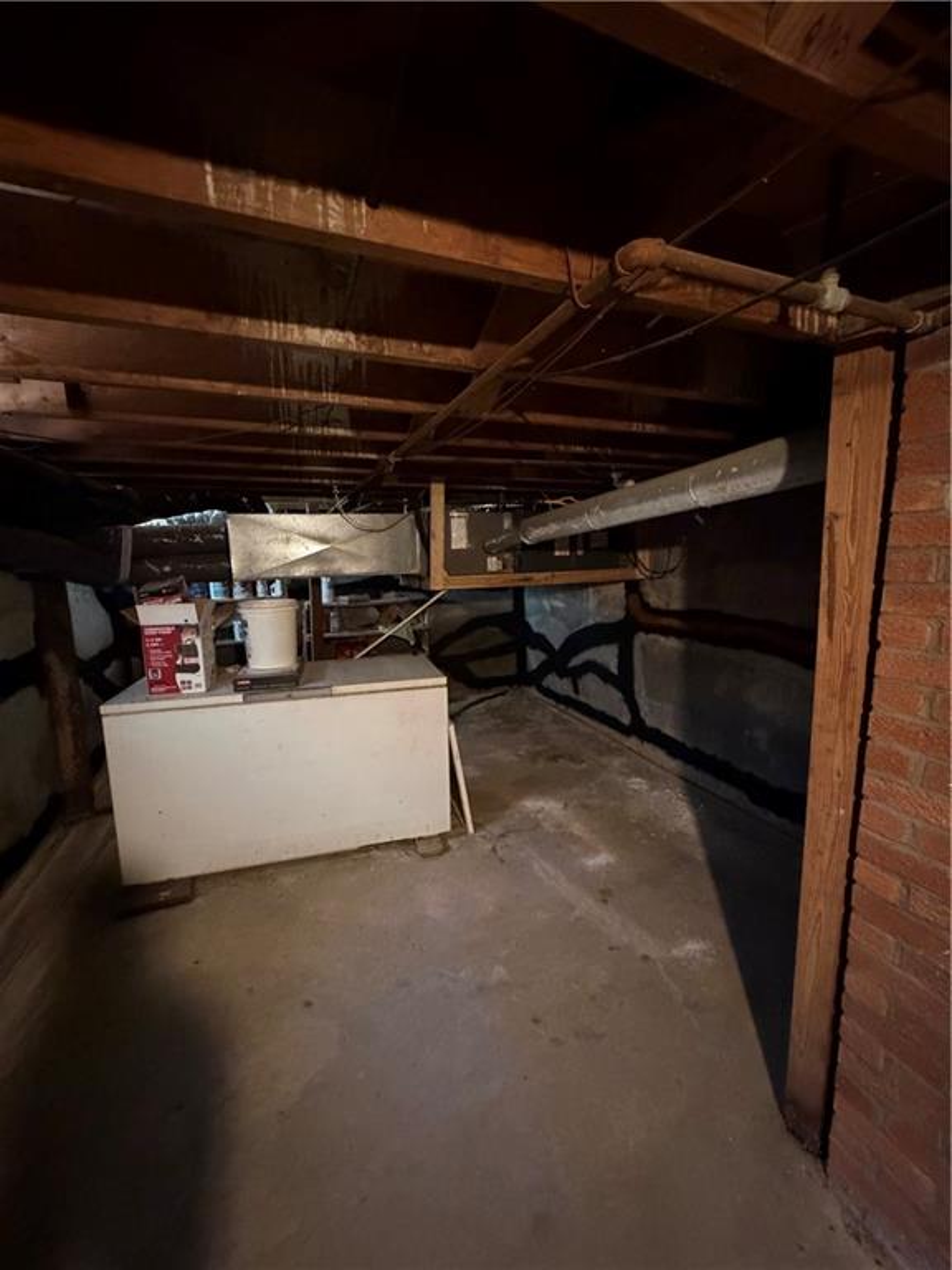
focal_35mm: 14
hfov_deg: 85.7
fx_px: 513
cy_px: 635
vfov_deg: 102.1
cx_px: 476
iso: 2000
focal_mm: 2.22
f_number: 2.2
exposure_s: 1/30
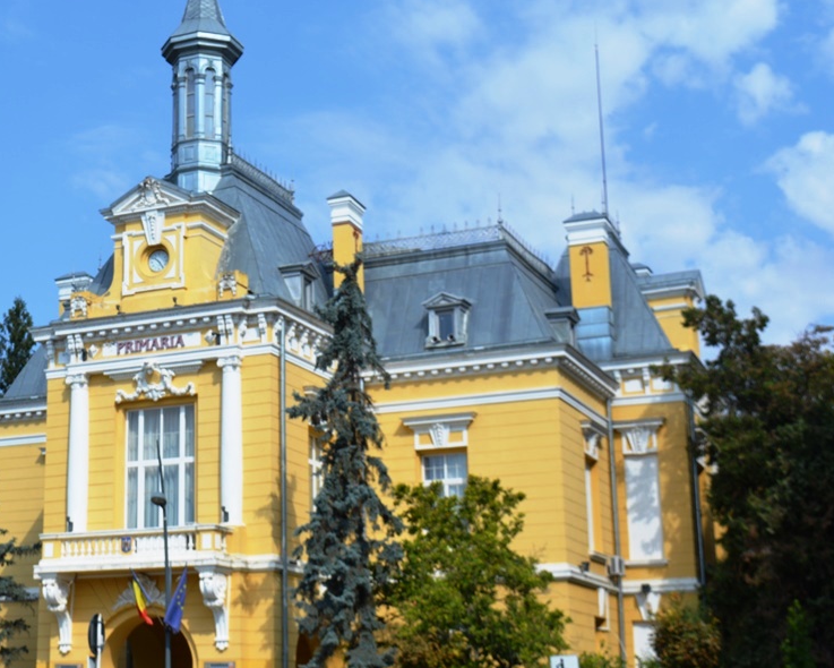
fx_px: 1630
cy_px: 324
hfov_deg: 28.2
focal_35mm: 66
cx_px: 192
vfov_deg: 23.2
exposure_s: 1/320
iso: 100
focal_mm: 30
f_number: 9
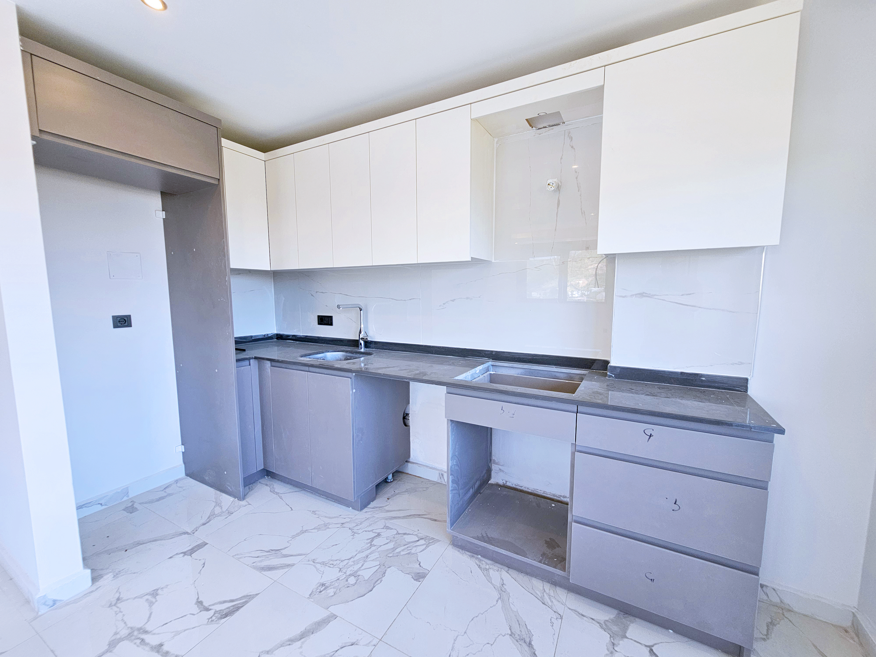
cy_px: 328
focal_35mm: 13
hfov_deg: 106.2
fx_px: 329
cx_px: 438
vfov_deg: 89.9
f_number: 2.2
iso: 50
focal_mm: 2.2
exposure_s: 1/100
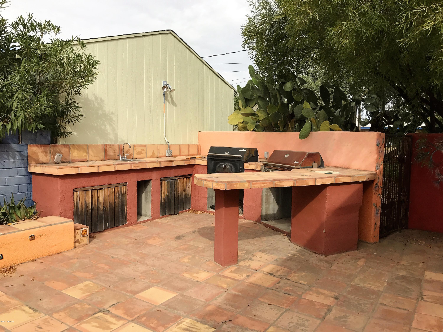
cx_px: 222
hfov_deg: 63.4
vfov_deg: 49.7
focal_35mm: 28
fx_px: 358
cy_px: 166
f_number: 1.8
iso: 20
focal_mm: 3.99
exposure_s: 1/1709
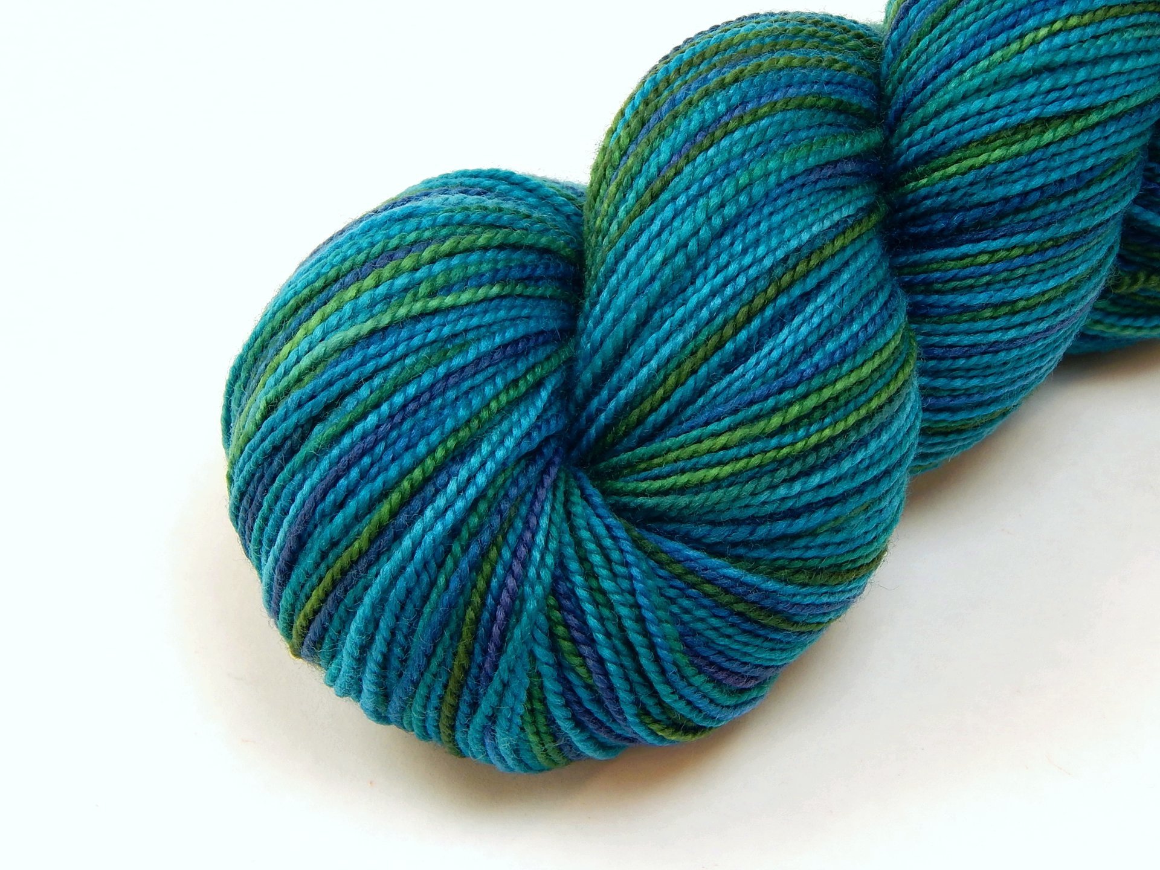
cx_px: 580
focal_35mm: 105
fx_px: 3519
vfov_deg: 14.1
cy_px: 435
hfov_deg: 18.7
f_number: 4.5
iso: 125
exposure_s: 1/15
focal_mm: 18.7
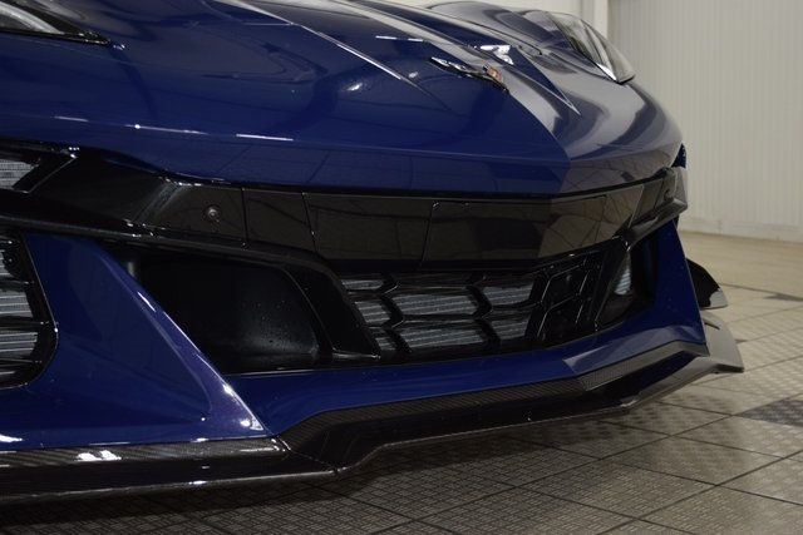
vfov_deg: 28.1
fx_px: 1071
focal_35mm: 48
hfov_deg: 41.1
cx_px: 402
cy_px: 268
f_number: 4.8
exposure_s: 1/80
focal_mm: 32
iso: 800
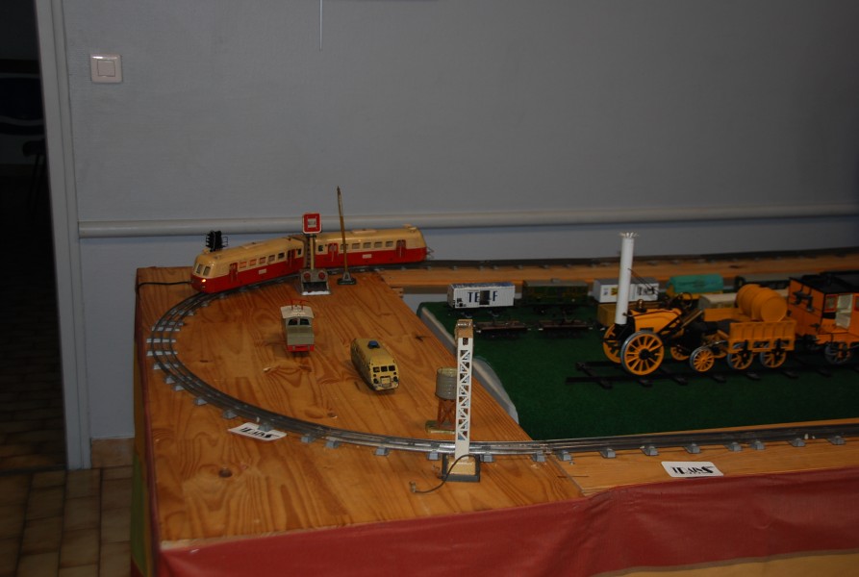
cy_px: 288
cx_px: 430
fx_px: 1005
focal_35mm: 42
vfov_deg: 32.1
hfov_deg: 46.3
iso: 200
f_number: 4
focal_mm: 28
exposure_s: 1/60
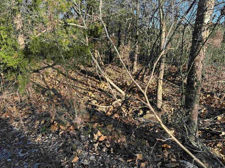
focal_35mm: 24
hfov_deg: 71.6
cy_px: 84
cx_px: 112
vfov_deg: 56.8
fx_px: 156
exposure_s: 1/634
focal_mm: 6.86
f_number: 1.78
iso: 80
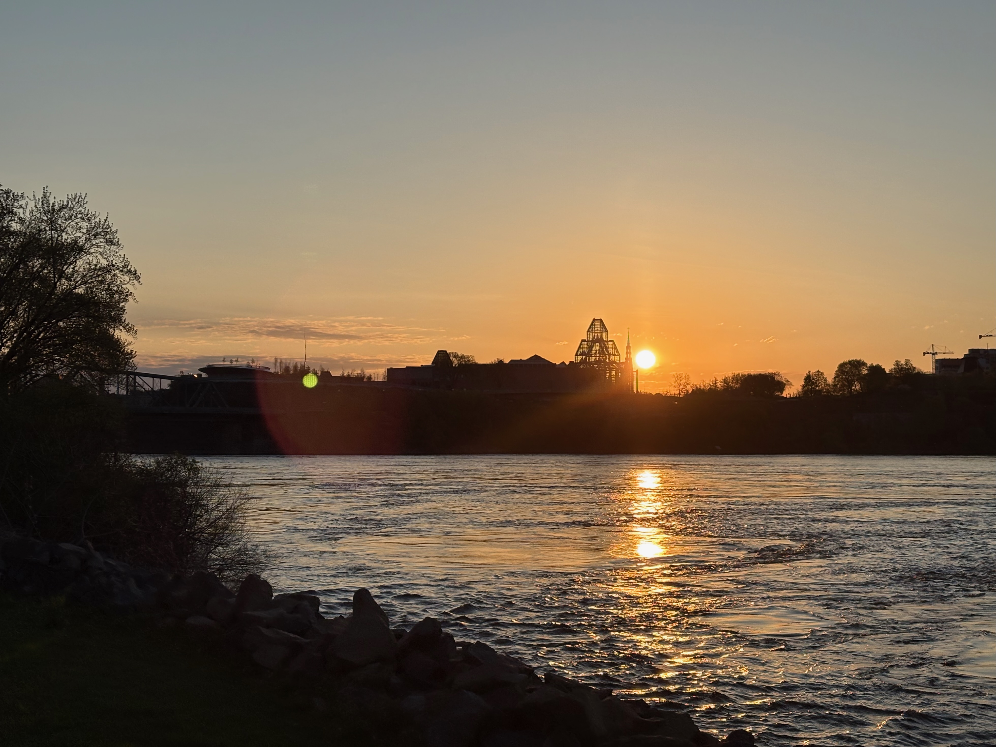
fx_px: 1496
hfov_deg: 36.8
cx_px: 498
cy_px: 374
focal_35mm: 52
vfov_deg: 28.0
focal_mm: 5.96
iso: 32
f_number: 1.6
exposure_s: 1/4630
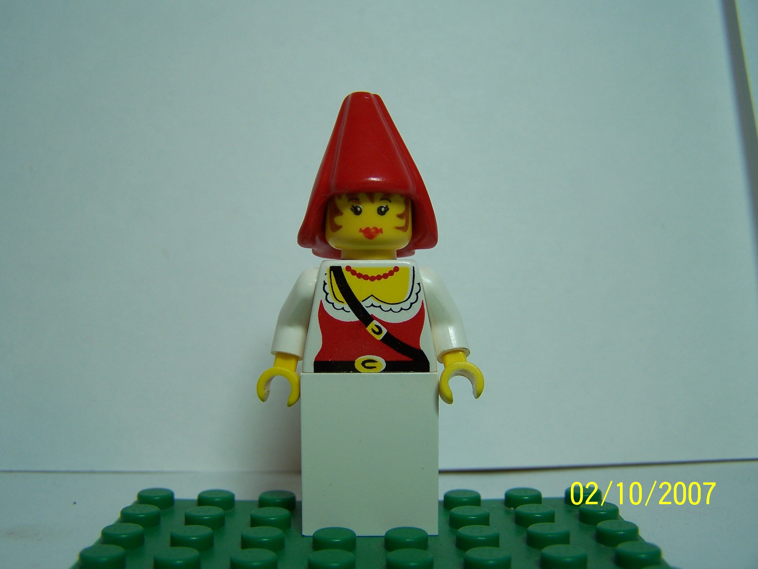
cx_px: 379
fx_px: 832
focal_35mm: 38
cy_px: 284
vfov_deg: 37.7
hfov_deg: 49.0
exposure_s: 1/60
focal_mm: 6.3
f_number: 2.8
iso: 80
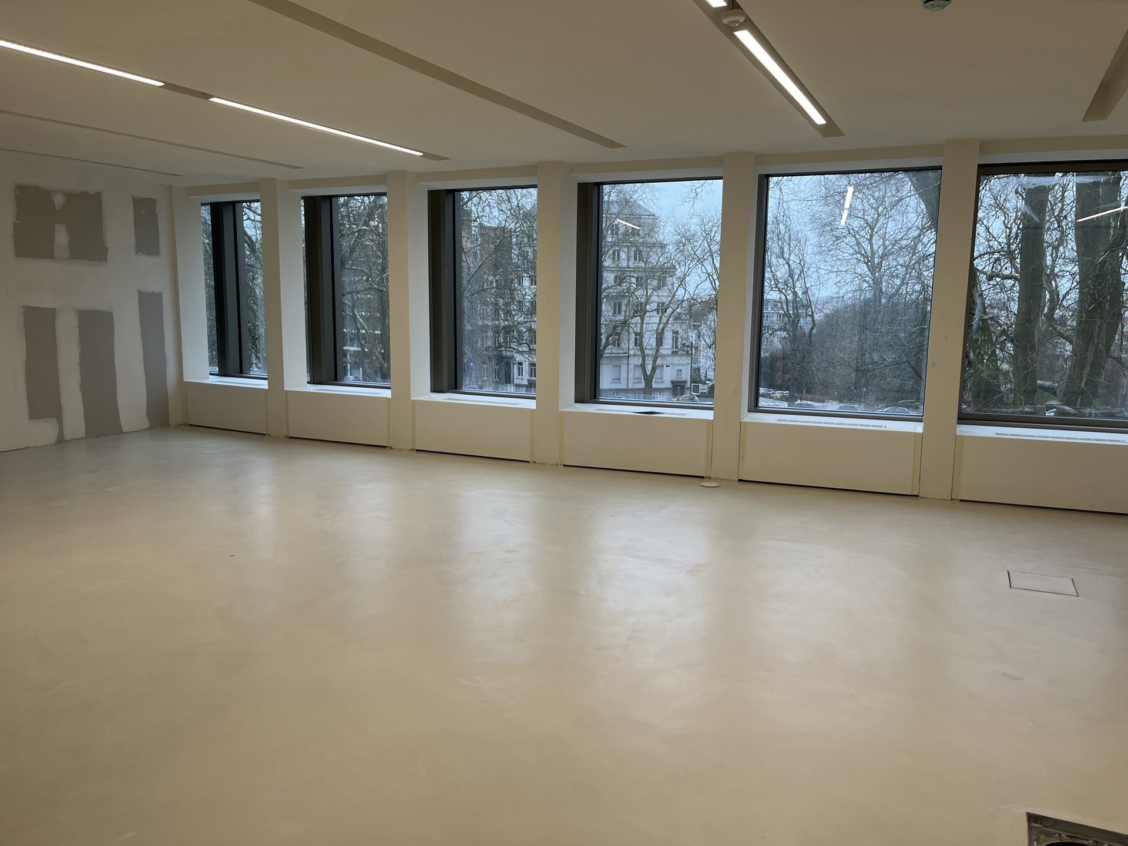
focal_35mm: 26
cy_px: 423
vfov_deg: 53.1
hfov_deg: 67.3
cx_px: 564
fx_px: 847
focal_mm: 5.1
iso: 40
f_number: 1.6
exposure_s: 1/164
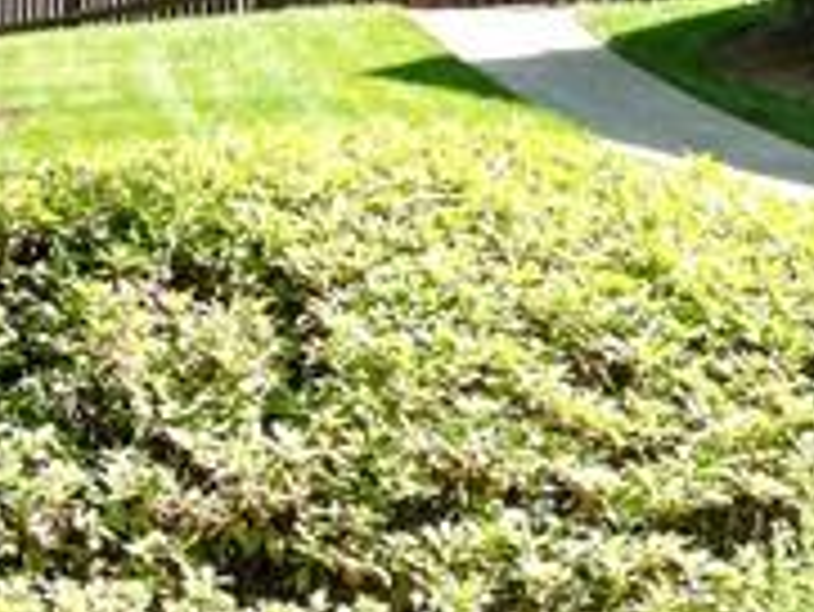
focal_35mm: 136
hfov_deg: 14.5
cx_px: 337
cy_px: -4
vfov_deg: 10.8
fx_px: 3200
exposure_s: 1/500
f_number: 1.7
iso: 100
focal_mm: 6.72
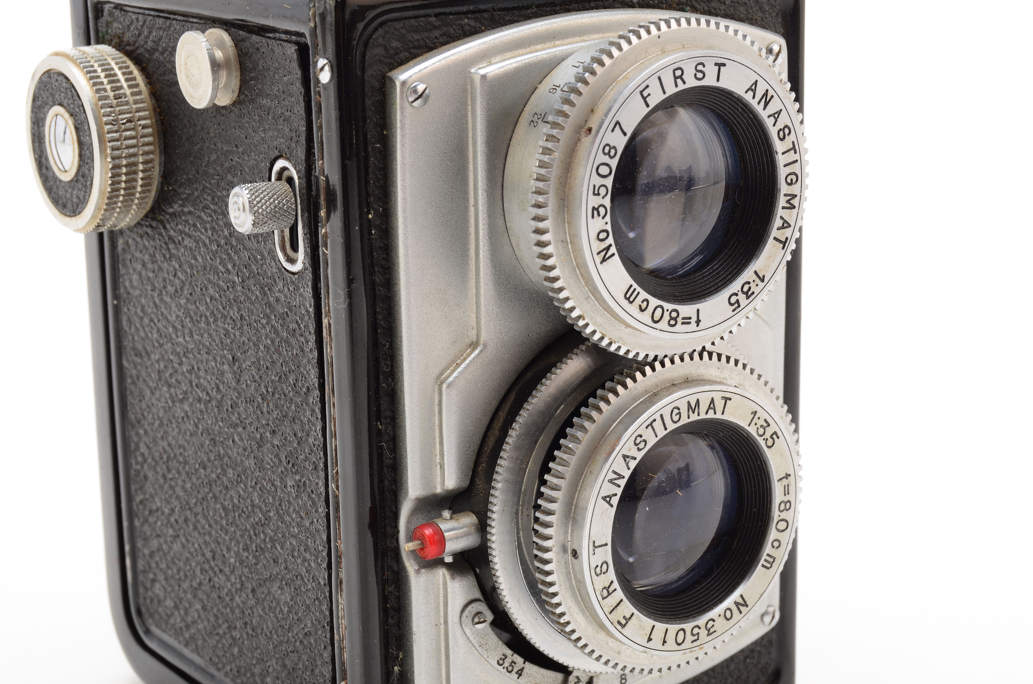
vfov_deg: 16.5
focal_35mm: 82
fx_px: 2362
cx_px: 516
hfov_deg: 24.7
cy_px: 342
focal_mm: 55
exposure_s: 1/160
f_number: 16
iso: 100
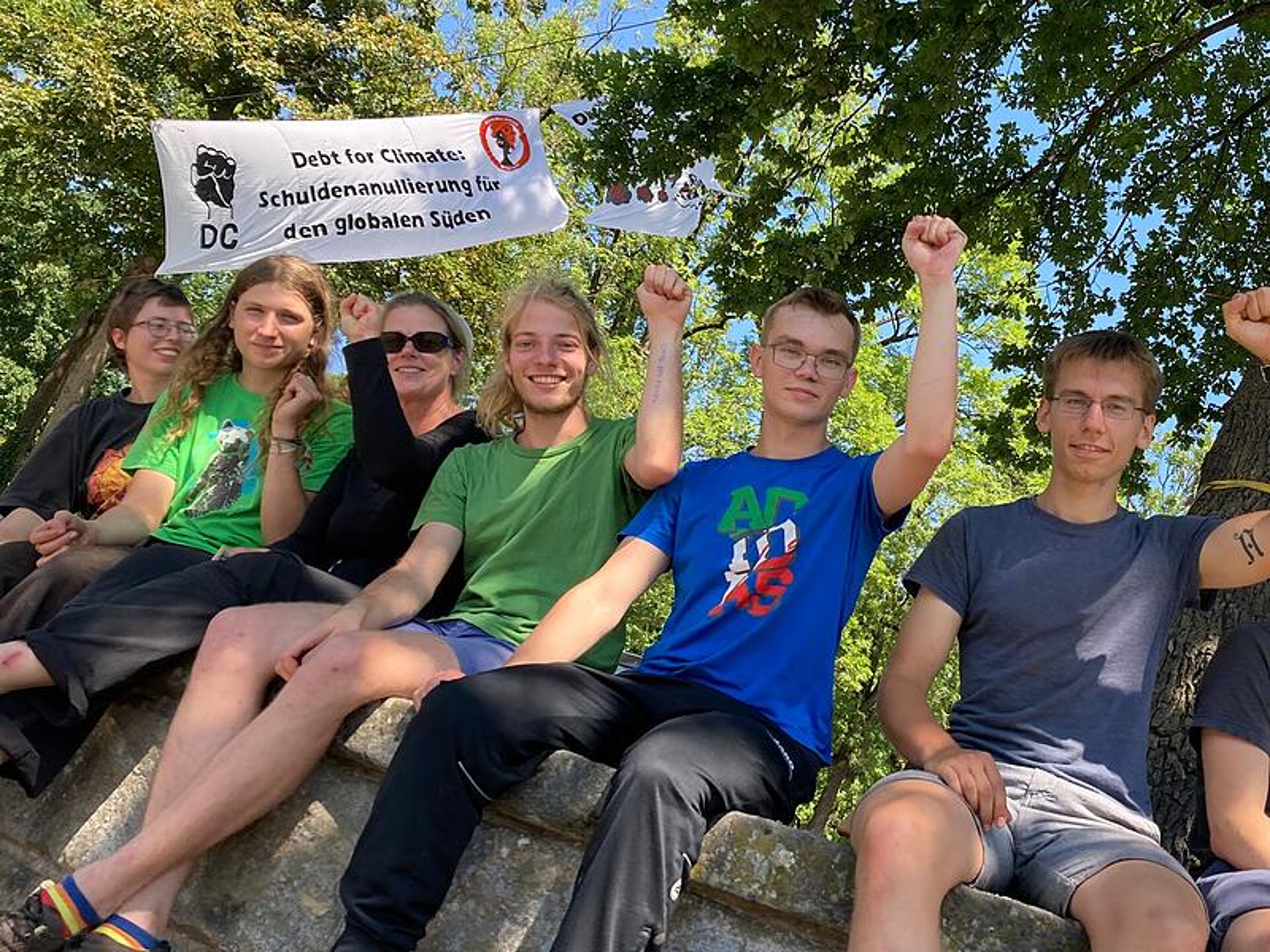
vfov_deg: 49.7
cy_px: 476
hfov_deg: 63.4
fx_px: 1027
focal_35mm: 28
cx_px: 635
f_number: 1.8
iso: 20
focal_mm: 3.99
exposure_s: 1/349
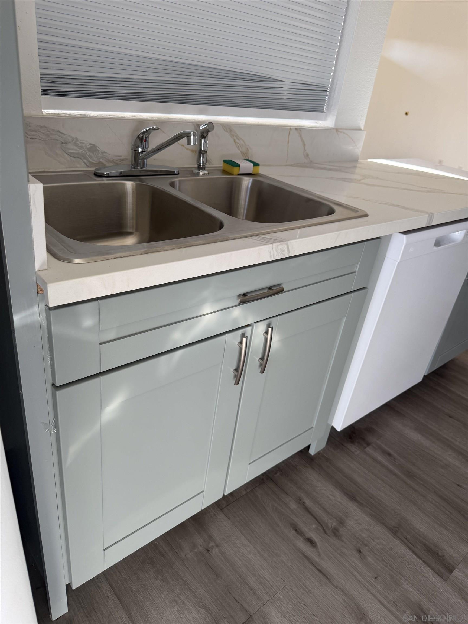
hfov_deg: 56.8
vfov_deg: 71.6
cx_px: 234
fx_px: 433
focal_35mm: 24
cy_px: 312
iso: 80
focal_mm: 6.76
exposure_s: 1/188
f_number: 1.78
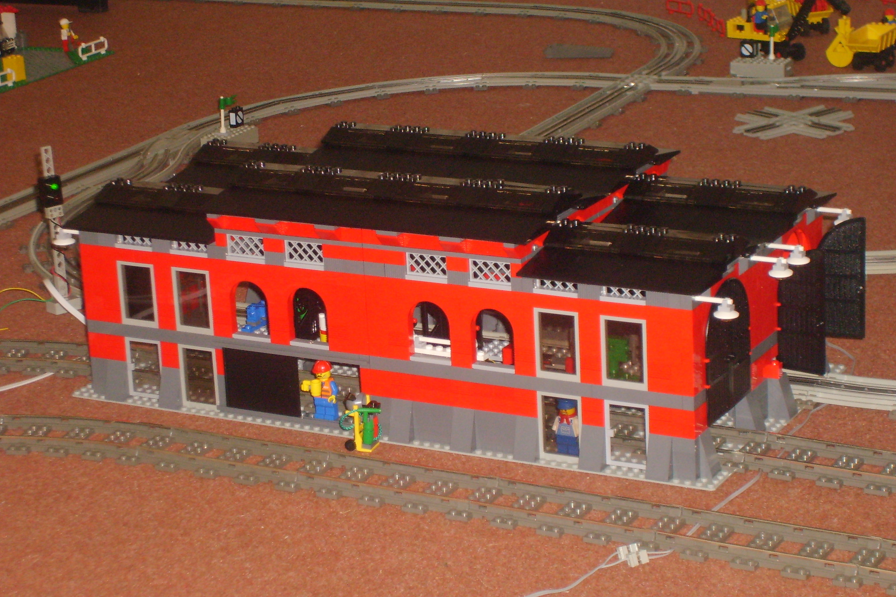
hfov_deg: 20.6
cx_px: 449
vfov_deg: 13.8
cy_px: 266
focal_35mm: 99
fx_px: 2464
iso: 235
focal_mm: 15.5
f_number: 4.6
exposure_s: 1/60
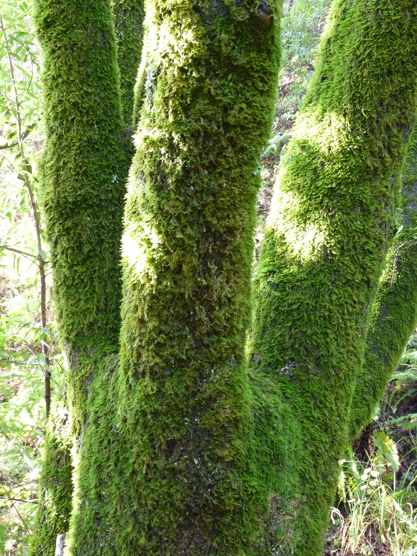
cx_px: 208
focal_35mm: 61
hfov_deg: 24.0
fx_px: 980
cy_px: 278
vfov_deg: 31.7
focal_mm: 10.8
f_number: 3.2
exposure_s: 1/15
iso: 400
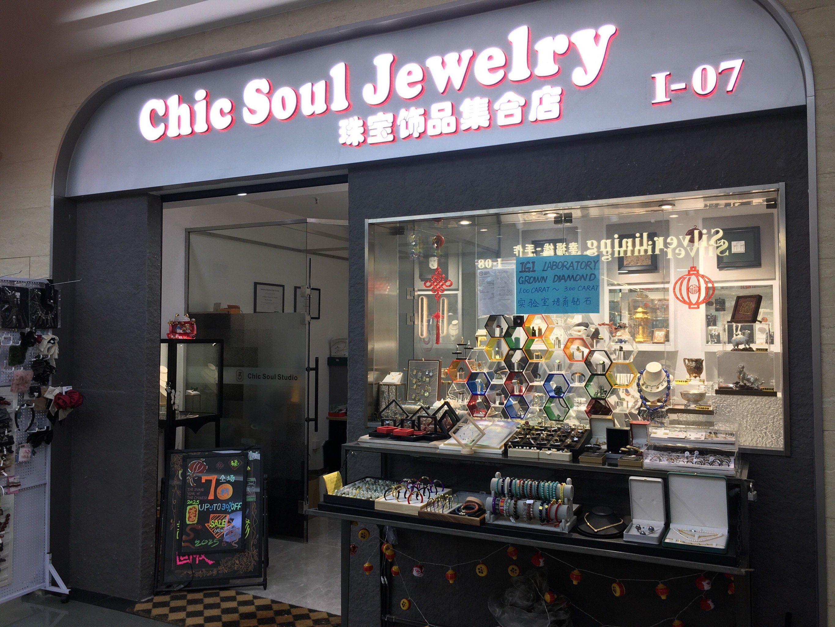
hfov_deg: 61.7
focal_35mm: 29
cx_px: 418
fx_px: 700
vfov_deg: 48.2
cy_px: 314
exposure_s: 1/50
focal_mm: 4.15
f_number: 2.2
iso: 25
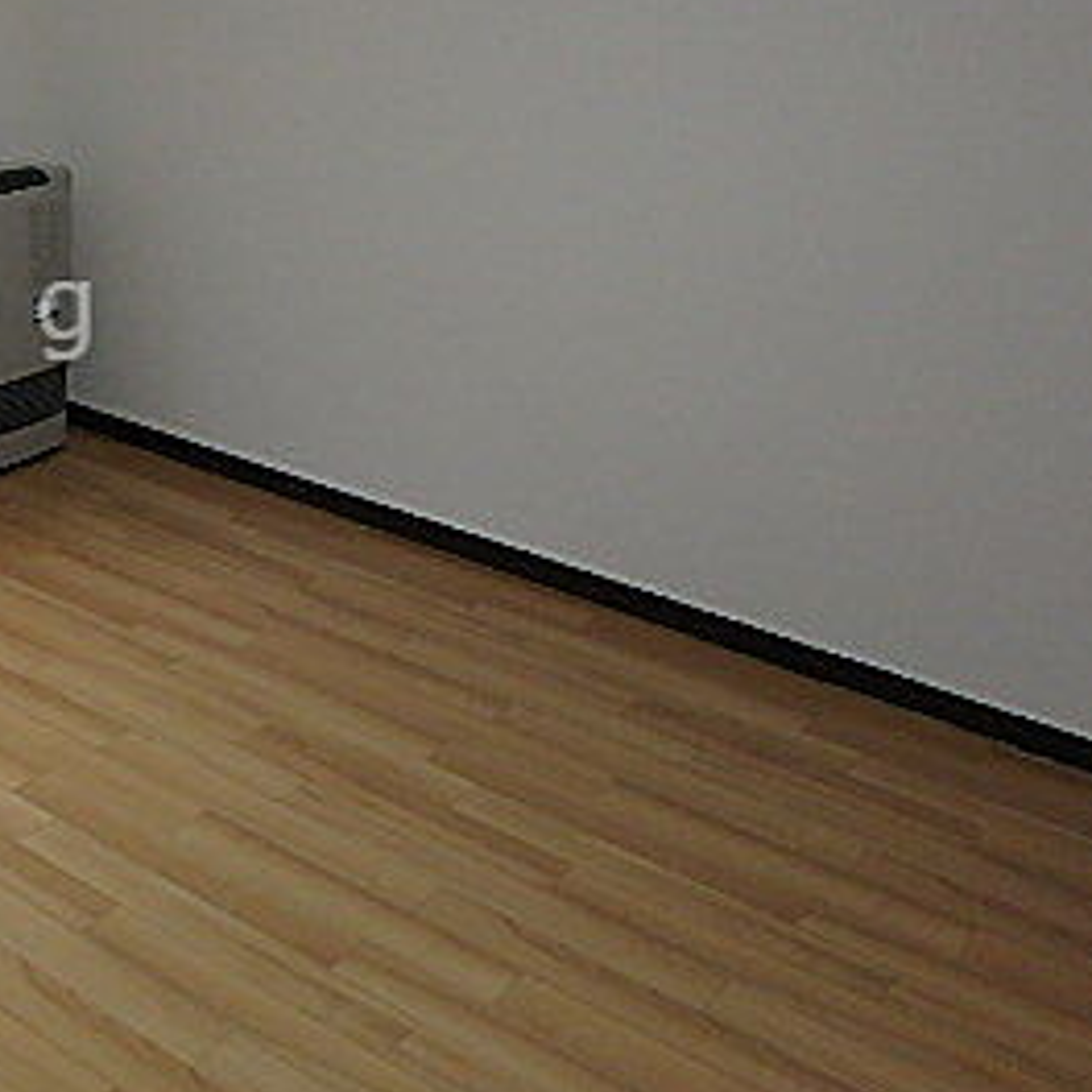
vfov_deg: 36.9
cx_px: -170
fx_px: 1606
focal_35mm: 45
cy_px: 310
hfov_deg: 32.1
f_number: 3.5
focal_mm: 3.7
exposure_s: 1/30
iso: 250
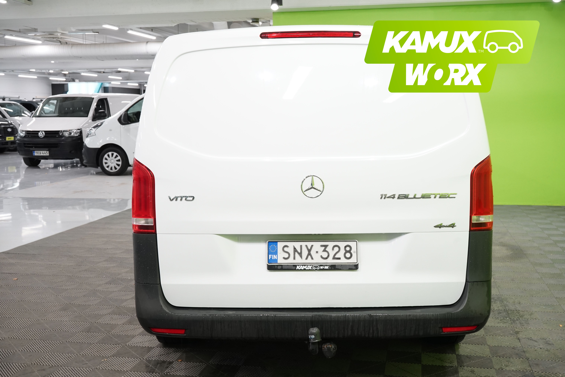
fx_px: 659
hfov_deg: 46.4
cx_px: 282
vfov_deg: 31.9
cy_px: 188
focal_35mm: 42
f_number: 10
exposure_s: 1/25
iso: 1000
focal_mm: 42
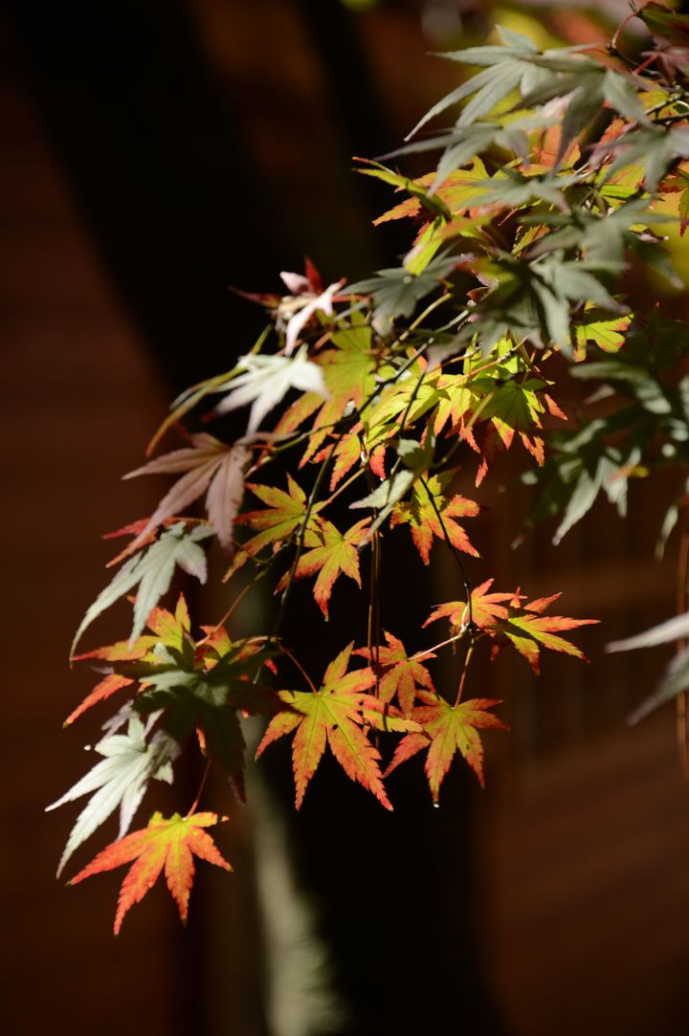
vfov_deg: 13.1
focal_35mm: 158
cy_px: 518
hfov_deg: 8.7
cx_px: 344
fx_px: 4530
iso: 100
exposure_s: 1/100
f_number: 5.6
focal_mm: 105
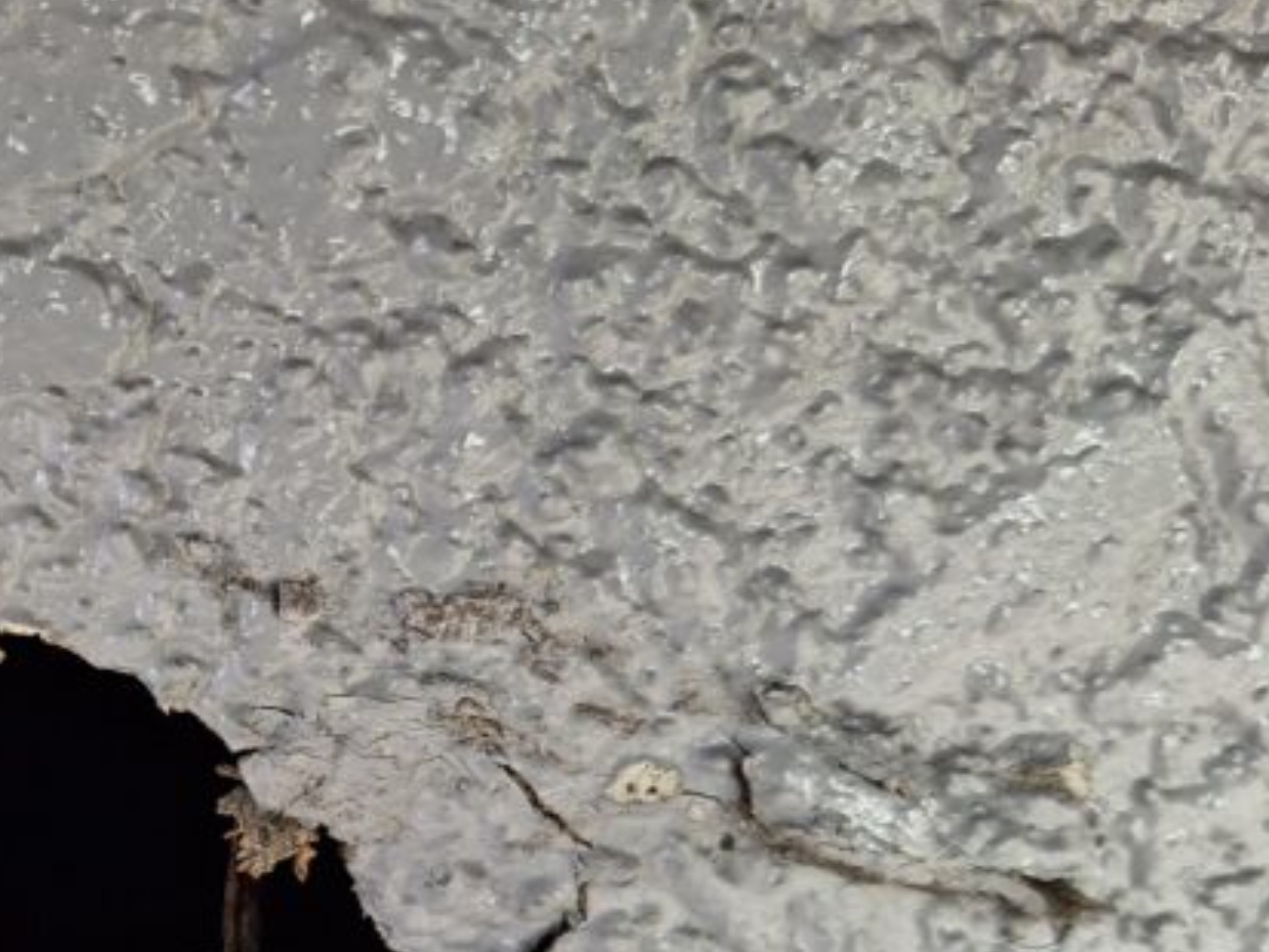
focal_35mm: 57
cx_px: -120
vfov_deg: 24.9
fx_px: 2090
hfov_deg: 30.3
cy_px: 863
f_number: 1.8
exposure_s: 1/104
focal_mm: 5.54
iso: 40
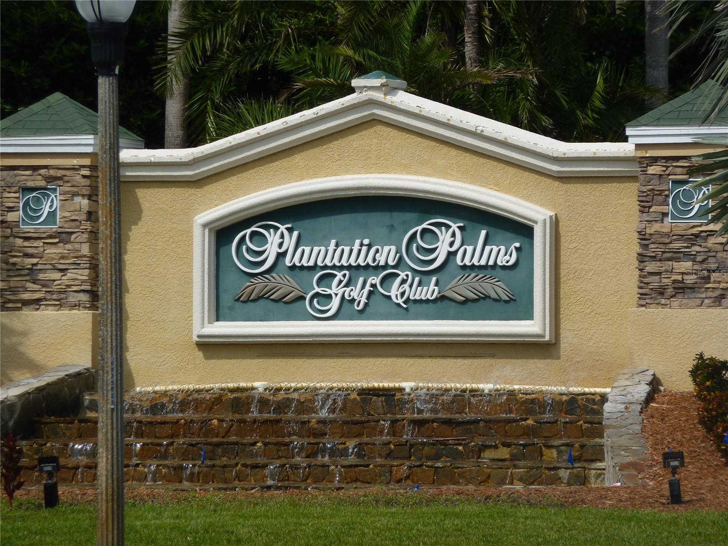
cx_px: 364
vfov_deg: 5.0
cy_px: 273
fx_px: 6309
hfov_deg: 6.6
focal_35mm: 300
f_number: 5.6
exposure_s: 1/500
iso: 80
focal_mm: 49.2
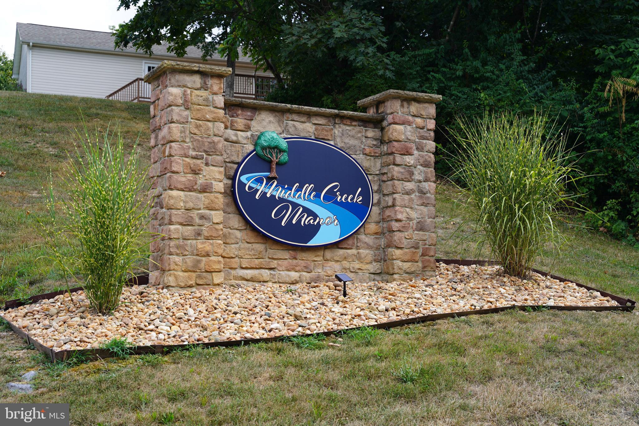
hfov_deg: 35.5
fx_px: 999
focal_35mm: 56
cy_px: 213
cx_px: 320
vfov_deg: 24.1
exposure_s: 1/160
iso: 100
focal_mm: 56.3
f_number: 5
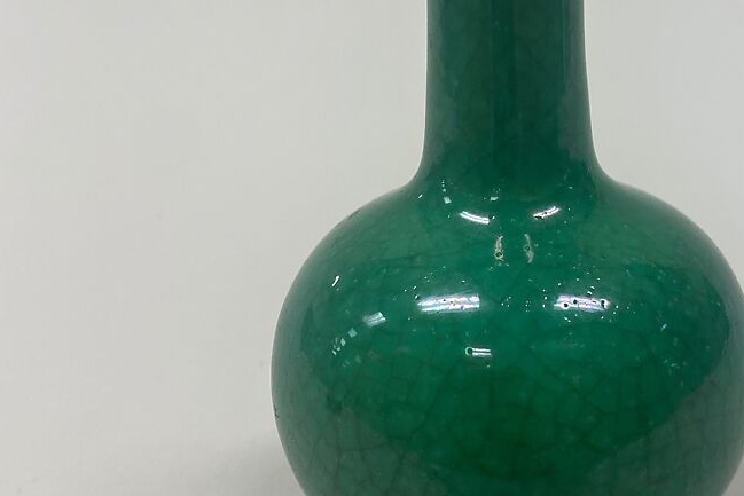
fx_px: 1033
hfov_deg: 39.1
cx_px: 502
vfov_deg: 26.9
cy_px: 174
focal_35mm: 50
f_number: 1.8
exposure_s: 1/120
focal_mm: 4.25
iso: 125
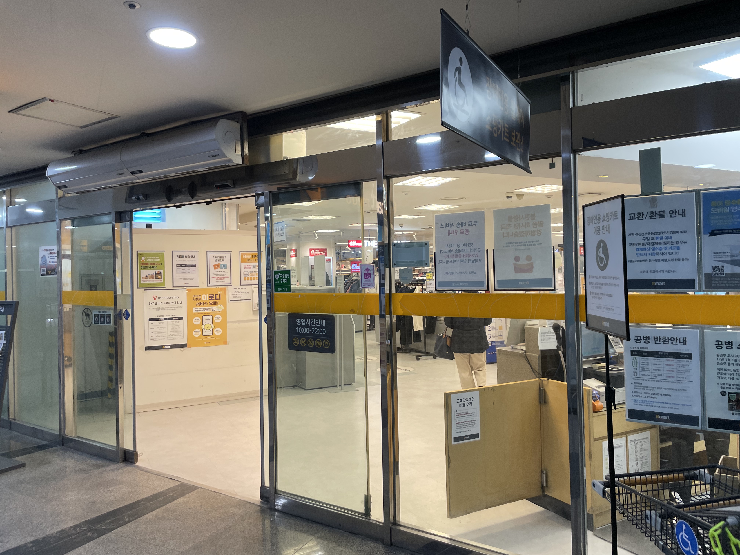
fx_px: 556
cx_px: 370
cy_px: 278
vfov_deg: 53.1
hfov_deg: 67.3
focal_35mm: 26
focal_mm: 4.2
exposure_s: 1/120
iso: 100
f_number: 1.6
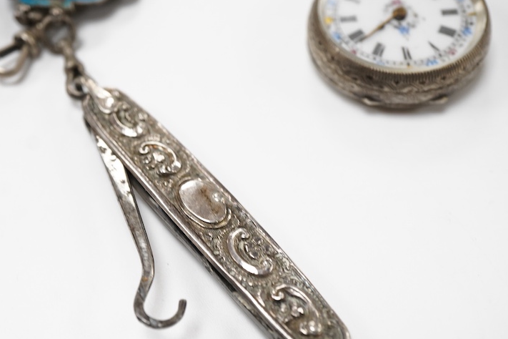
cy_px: 211
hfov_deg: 34.9
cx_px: 191
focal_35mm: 57
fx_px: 804
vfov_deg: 23.7
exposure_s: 1/125
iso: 1250
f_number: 9
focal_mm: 30
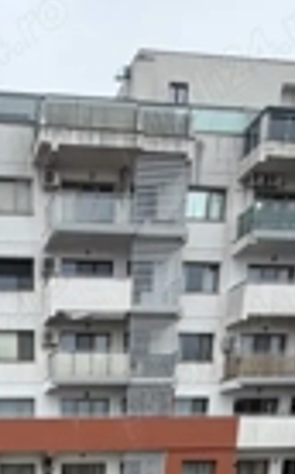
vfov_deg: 31.6
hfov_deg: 28.5
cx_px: 24
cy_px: 656
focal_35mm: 43
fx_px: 554
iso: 50
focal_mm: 2.22
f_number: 2.2
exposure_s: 1/121
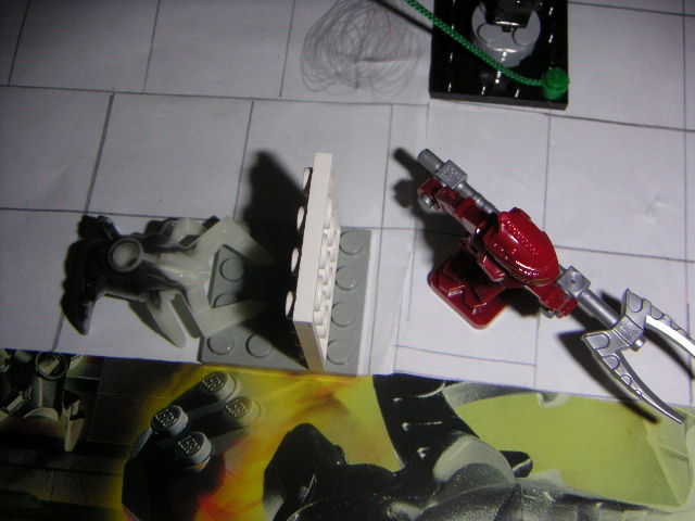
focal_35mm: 40
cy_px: 260
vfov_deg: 36.0
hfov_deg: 46.8
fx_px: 803
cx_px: 348
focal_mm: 5.3
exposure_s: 1/45
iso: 200
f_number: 6.7
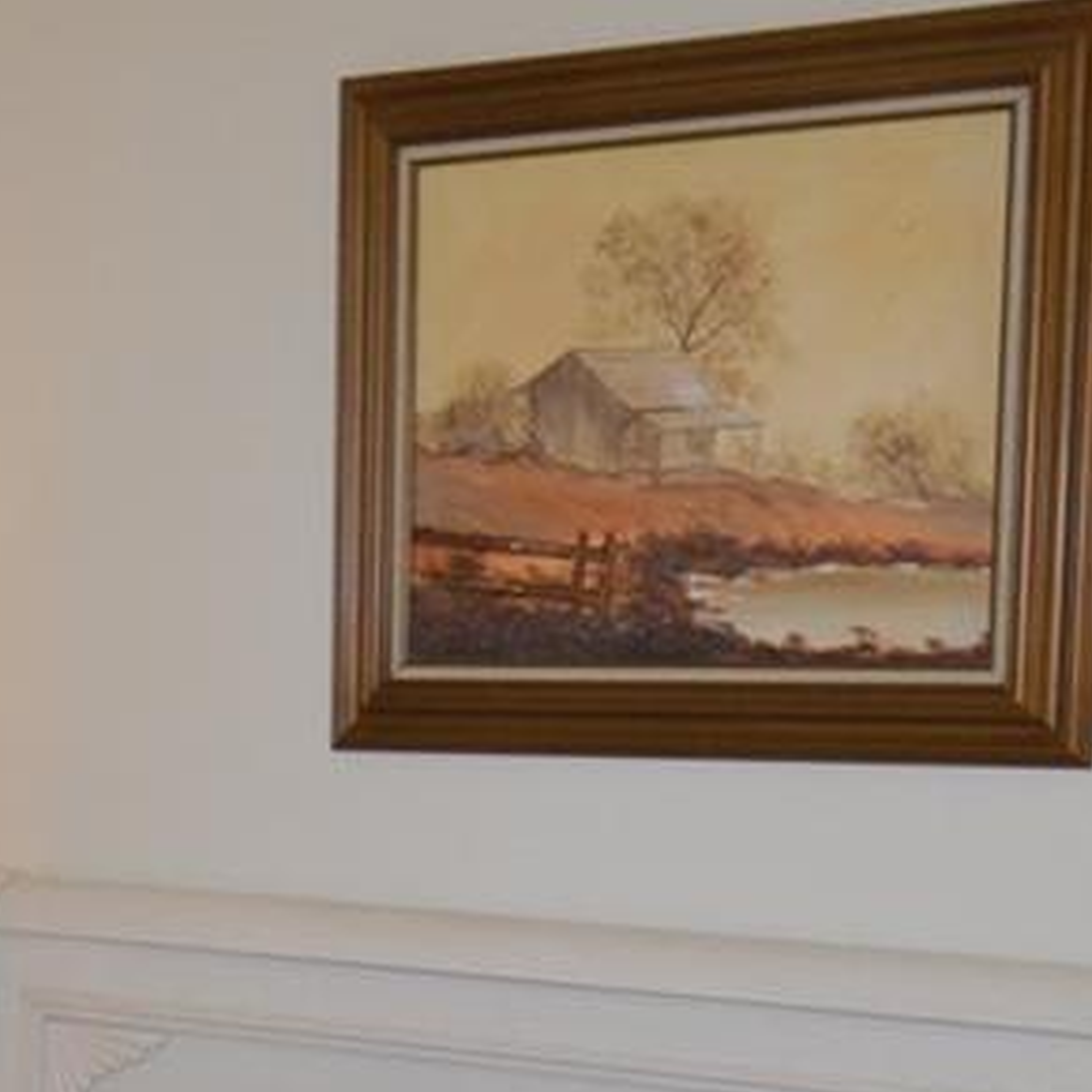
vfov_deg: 20.0
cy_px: 1092
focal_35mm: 84
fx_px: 2998
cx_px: -30
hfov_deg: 19.9
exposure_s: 1/60
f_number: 3.8
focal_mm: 12
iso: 500
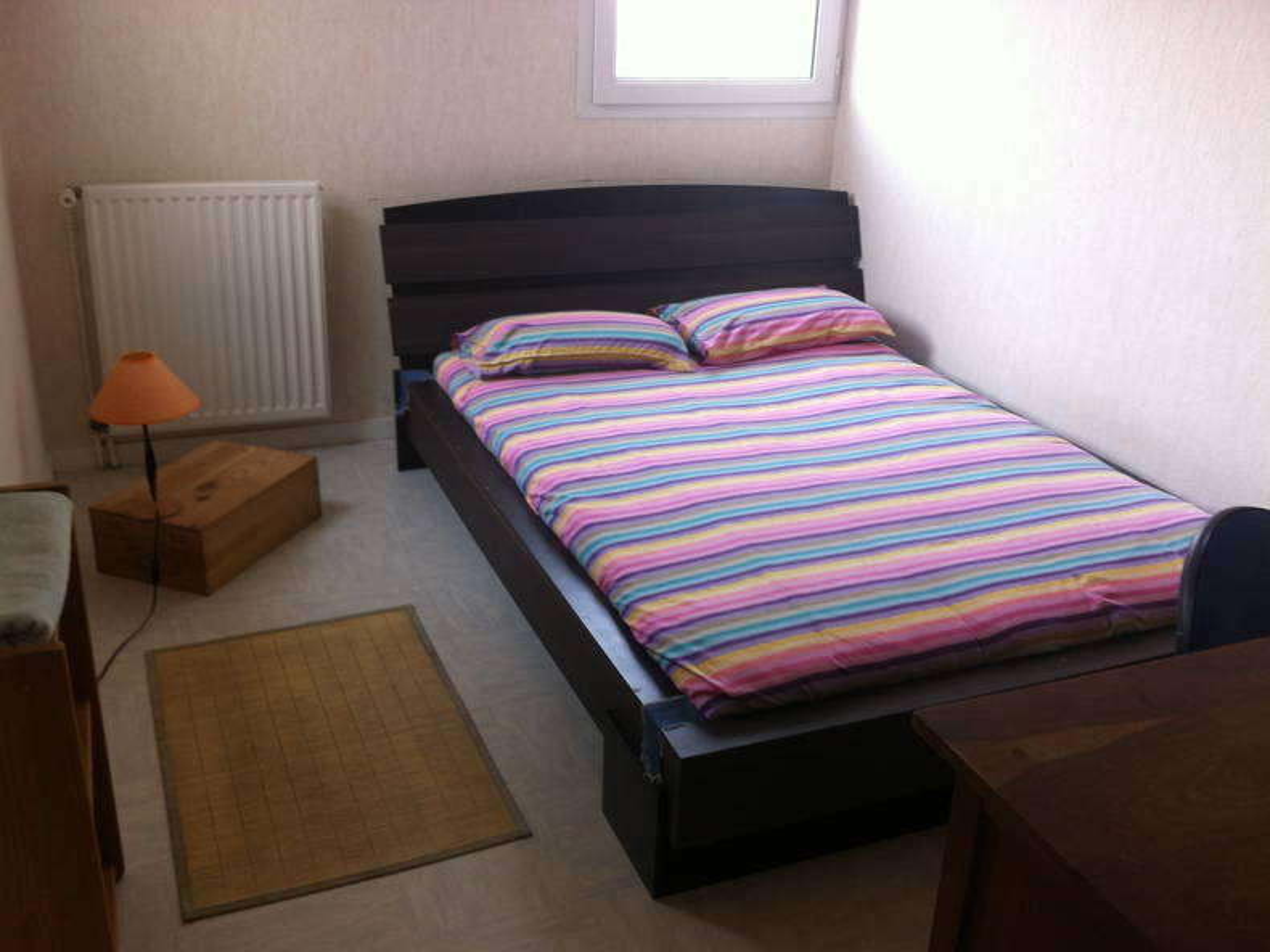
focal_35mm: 35
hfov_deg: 52.6
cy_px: 476
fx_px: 1284
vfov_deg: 40.7
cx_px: 635
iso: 80
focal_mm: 3.85
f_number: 2.8
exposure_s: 1/20
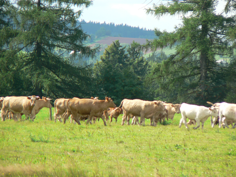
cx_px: 118
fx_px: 2863
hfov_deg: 4.7
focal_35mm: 420
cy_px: 88
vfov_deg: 3.5
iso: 64
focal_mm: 72
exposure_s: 1/320
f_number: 4
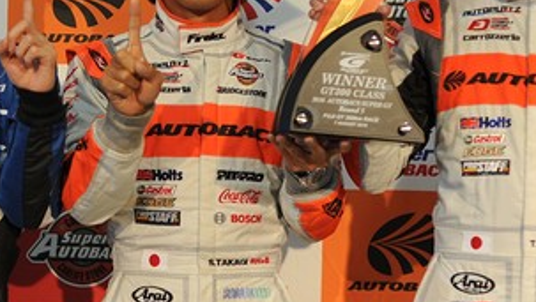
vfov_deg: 13.9
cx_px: 101
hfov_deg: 24.0
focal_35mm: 87
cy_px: 136
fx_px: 1237
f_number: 2
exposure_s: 1/250
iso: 400
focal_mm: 35
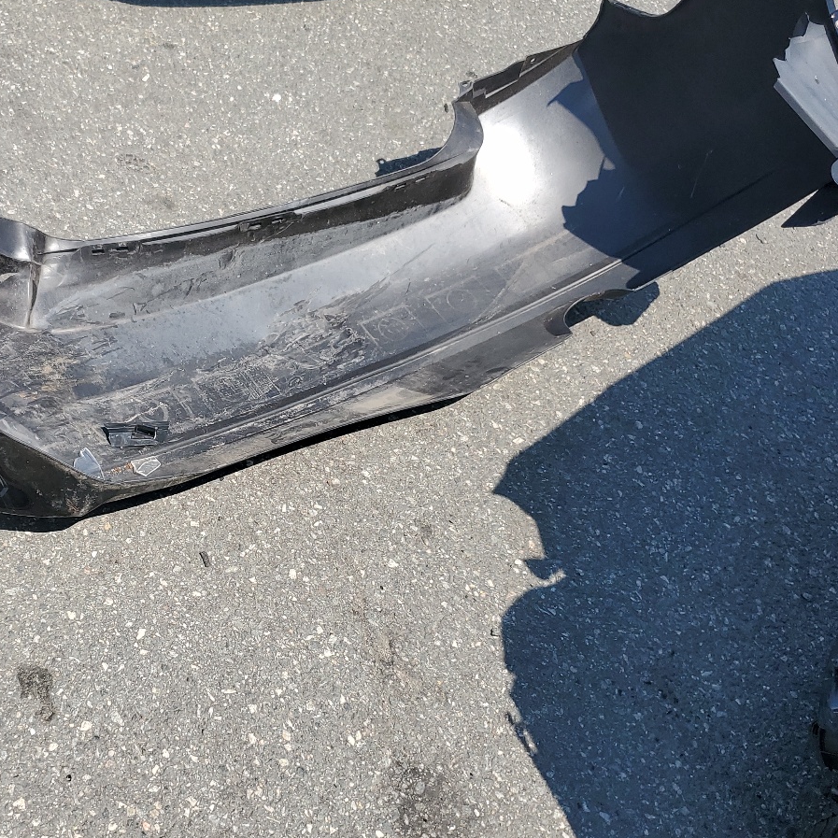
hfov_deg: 40.1
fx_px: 1123
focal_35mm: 41
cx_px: 241
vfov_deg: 40.9
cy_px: 390
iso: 50
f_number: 1.5
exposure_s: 1/2500
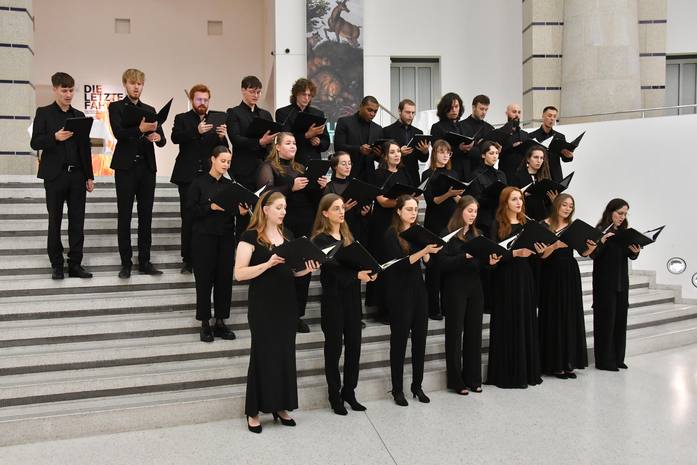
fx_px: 697
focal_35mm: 36
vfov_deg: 36.9
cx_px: 348
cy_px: 232
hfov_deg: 53.1
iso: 2500
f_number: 5.6
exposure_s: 1/160
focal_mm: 24
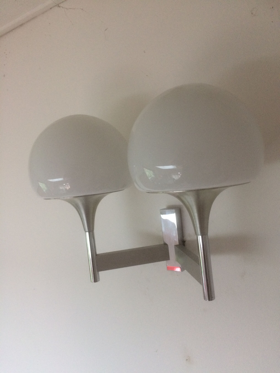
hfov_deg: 48.2
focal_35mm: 29
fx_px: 313
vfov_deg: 61.7
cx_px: 140
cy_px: 186
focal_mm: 4.15
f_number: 2.2
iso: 200
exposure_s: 1/33
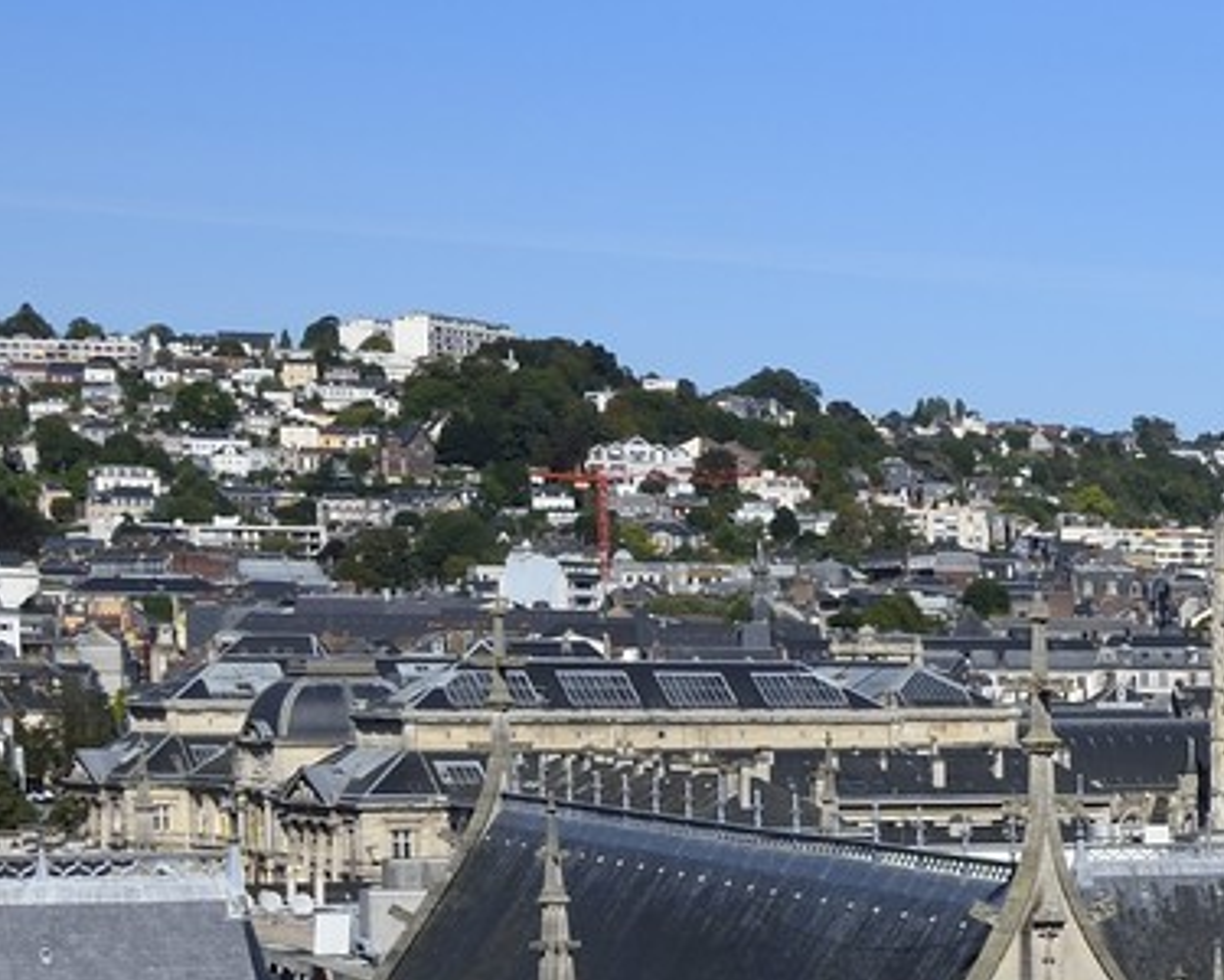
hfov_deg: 12.7
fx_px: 4637
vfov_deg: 11.9
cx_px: 2605
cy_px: 996
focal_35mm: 128
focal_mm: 32
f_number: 16
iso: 200
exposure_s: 1/250
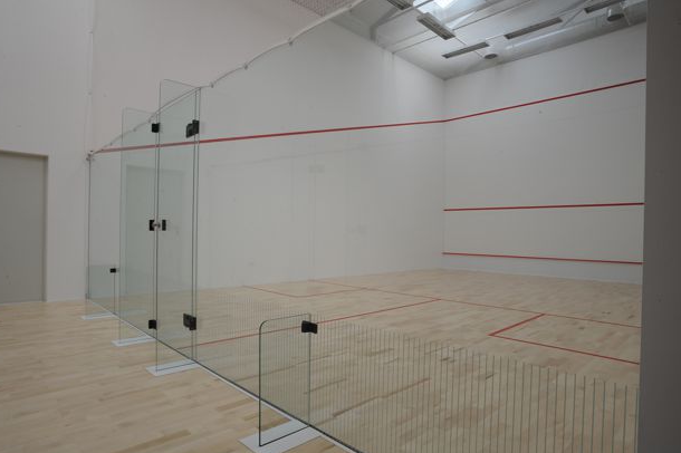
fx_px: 397
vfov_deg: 59.4
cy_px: 237
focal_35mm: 21
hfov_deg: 81.2
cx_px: 325
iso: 640
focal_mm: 20
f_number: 16
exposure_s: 1/20
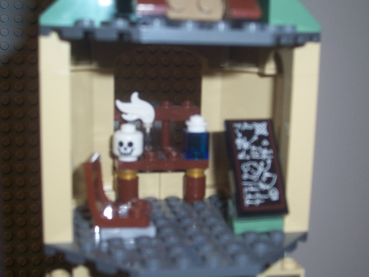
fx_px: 565
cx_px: 184
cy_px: 138
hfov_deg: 36.2
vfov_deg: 27.5
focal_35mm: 53
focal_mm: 8.6
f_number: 3.4
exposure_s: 1/60
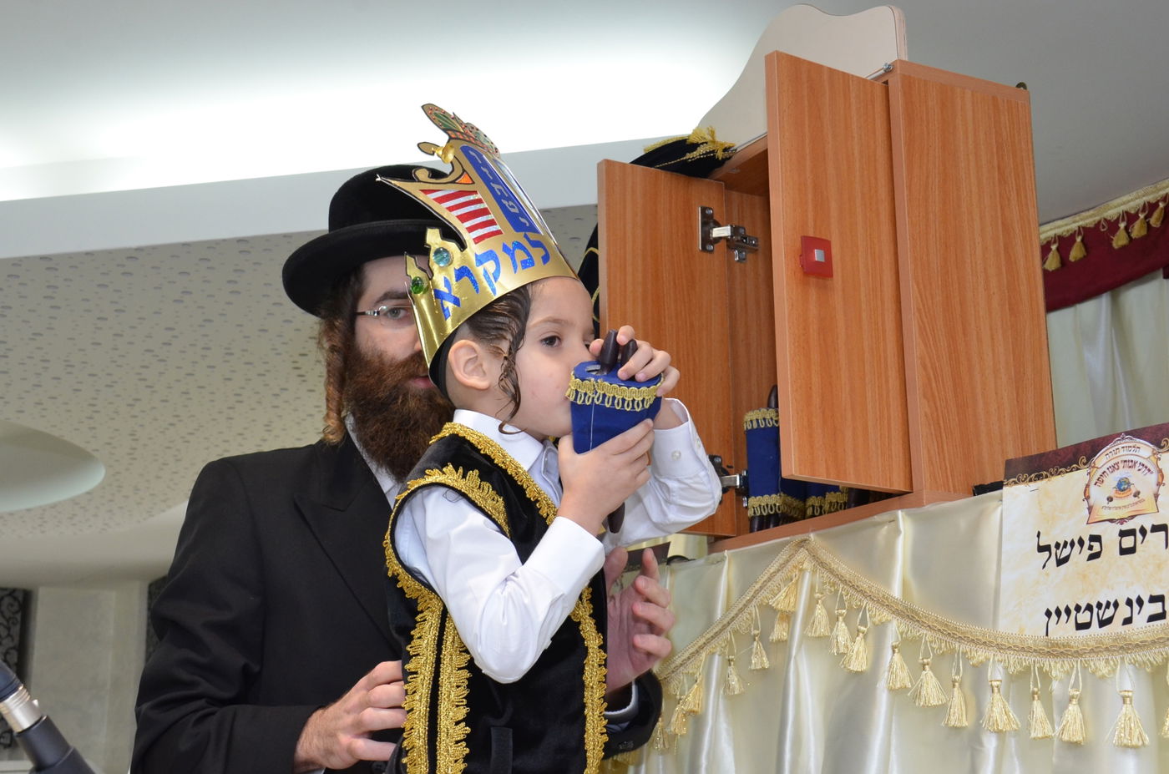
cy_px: 387
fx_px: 1701
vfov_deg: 25.6
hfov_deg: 37.9
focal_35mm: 52
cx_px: 584
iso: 1250
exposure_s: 1/125
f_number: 9
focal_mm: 35
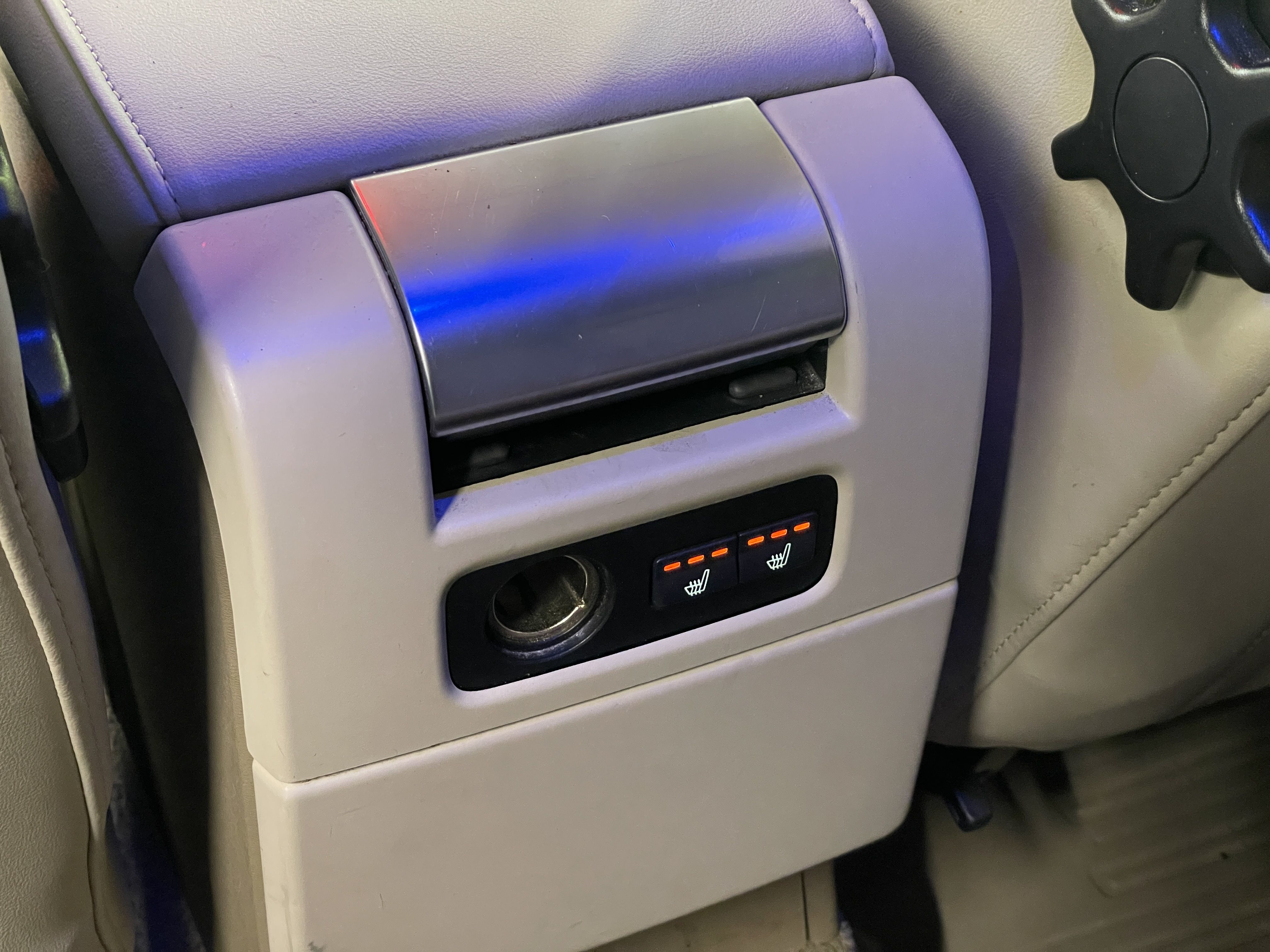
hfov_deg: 36.8
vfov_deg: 28.0
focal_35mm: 52
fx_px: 1908
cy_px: 476
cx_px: 635
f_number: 2
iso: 640
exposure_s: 1/33
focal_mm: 6
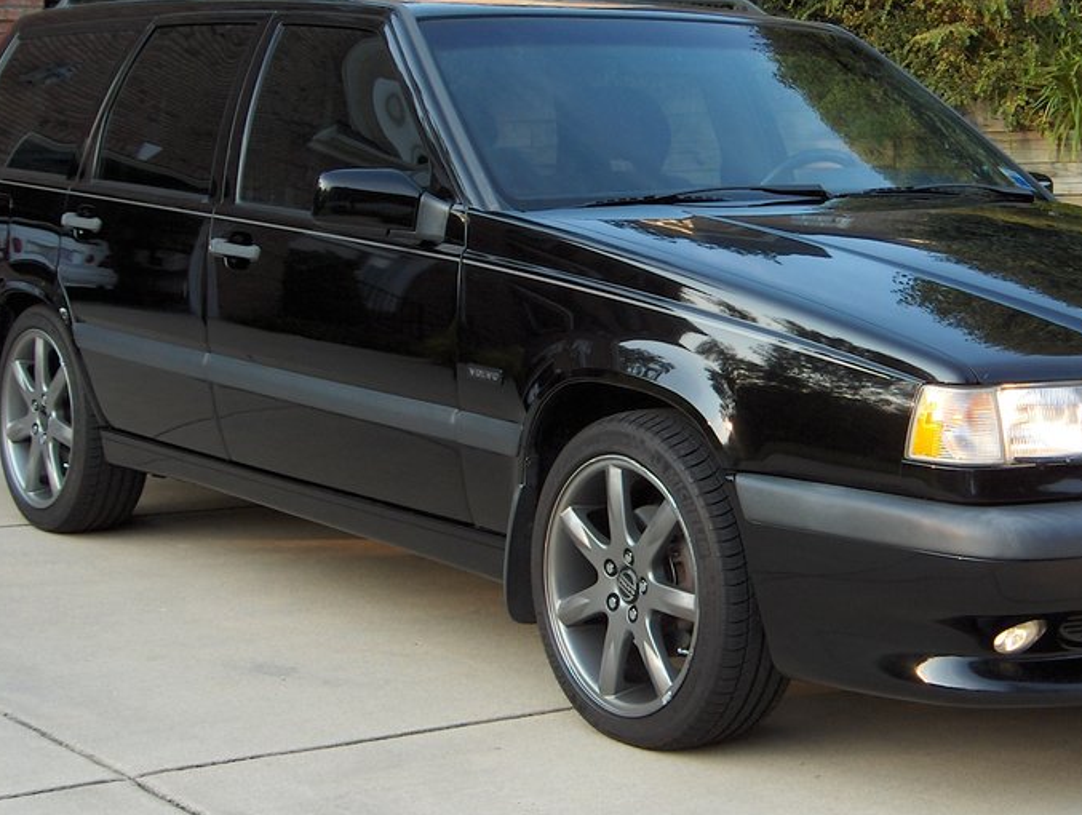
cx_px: 786
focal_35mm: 78
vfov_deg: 18.9
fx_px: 2442
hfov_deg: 24.8
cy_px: 374
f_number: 2.9
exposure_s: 1/170
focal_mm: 9
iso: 100
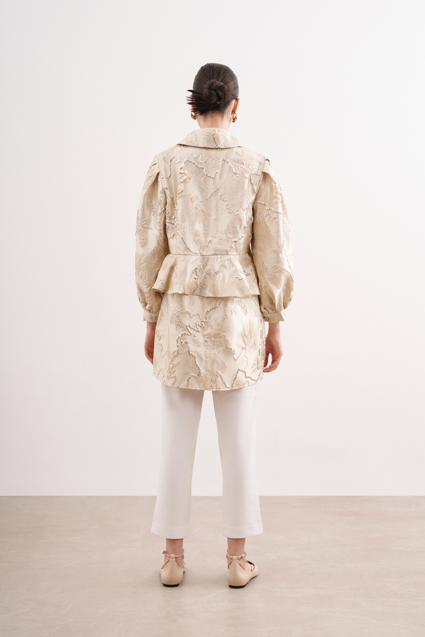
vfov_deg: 35.6
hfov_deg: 24.2
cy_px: 318
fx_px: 992
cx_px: 212
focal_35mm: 56
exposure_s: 1/160
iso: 400
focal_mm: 56
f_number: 11
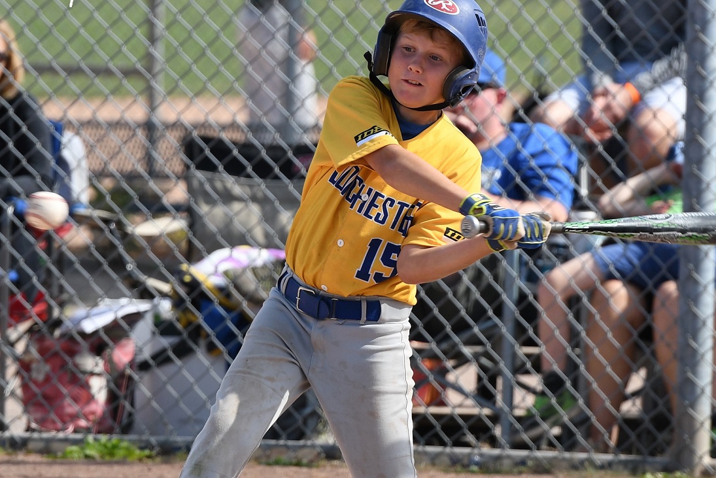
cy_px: 239
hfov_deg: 6.9
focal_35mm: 300
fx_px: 5969
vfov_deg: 4.6
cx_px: 358
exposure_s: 1/1000
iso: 200
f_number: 4.5
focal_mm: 200
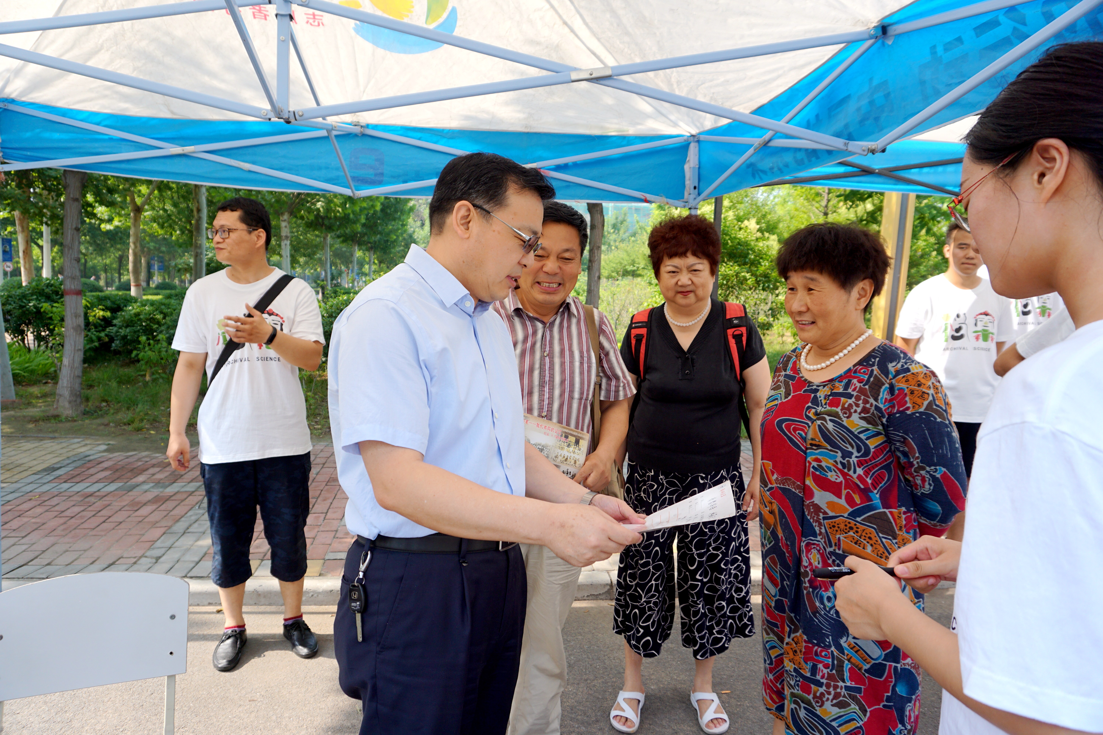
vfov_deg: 53.1
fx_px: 735
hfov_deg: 73.7
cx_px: 552
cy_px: 368
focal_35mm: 24
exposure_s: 1/250
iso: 100
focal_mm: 16
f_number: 4.5
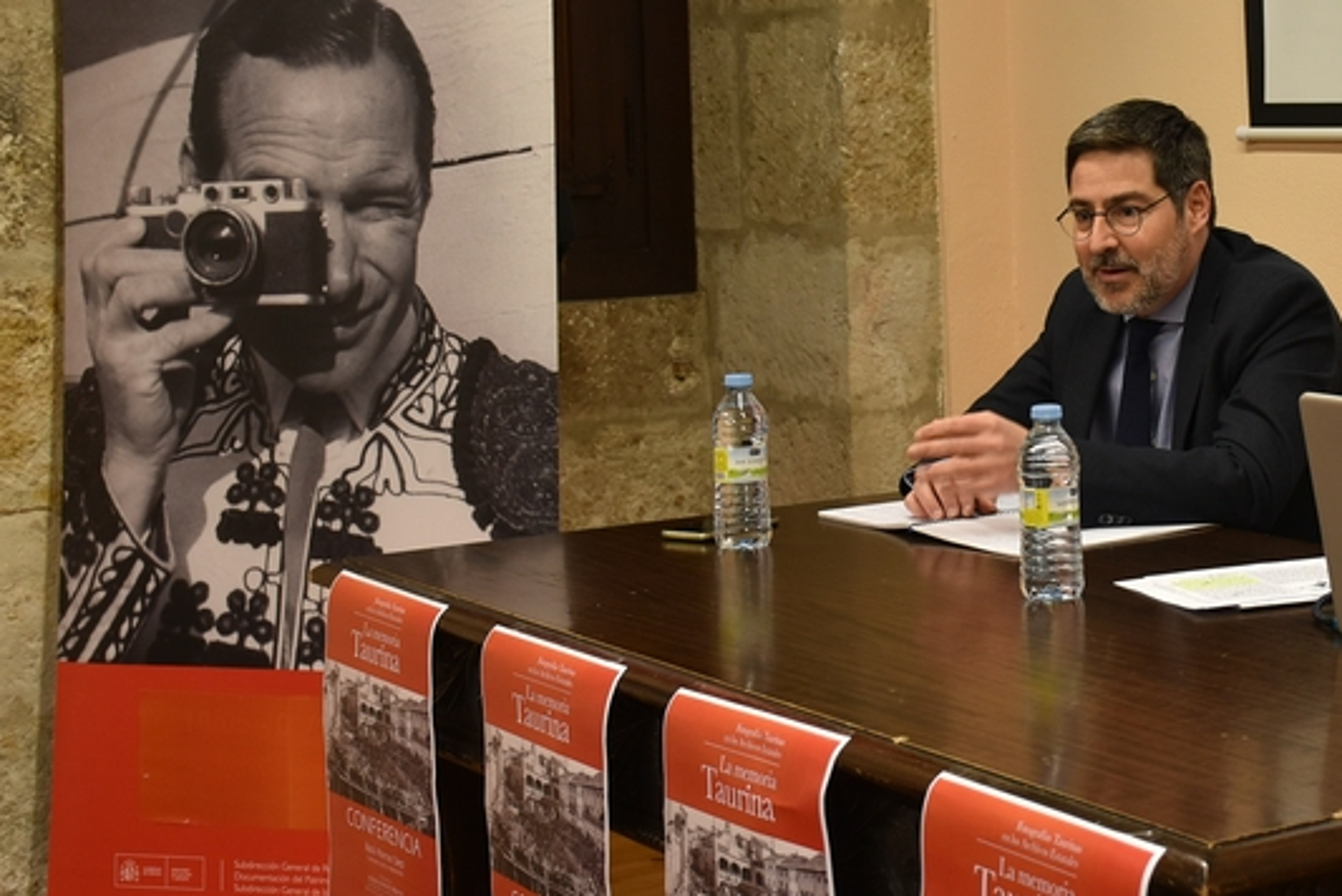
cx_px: 1131
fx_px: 2835
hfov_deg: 26.0
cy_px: 259
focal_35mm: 76
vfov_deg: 17.9
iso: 400
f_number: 4
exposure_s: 1/60
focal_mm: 30
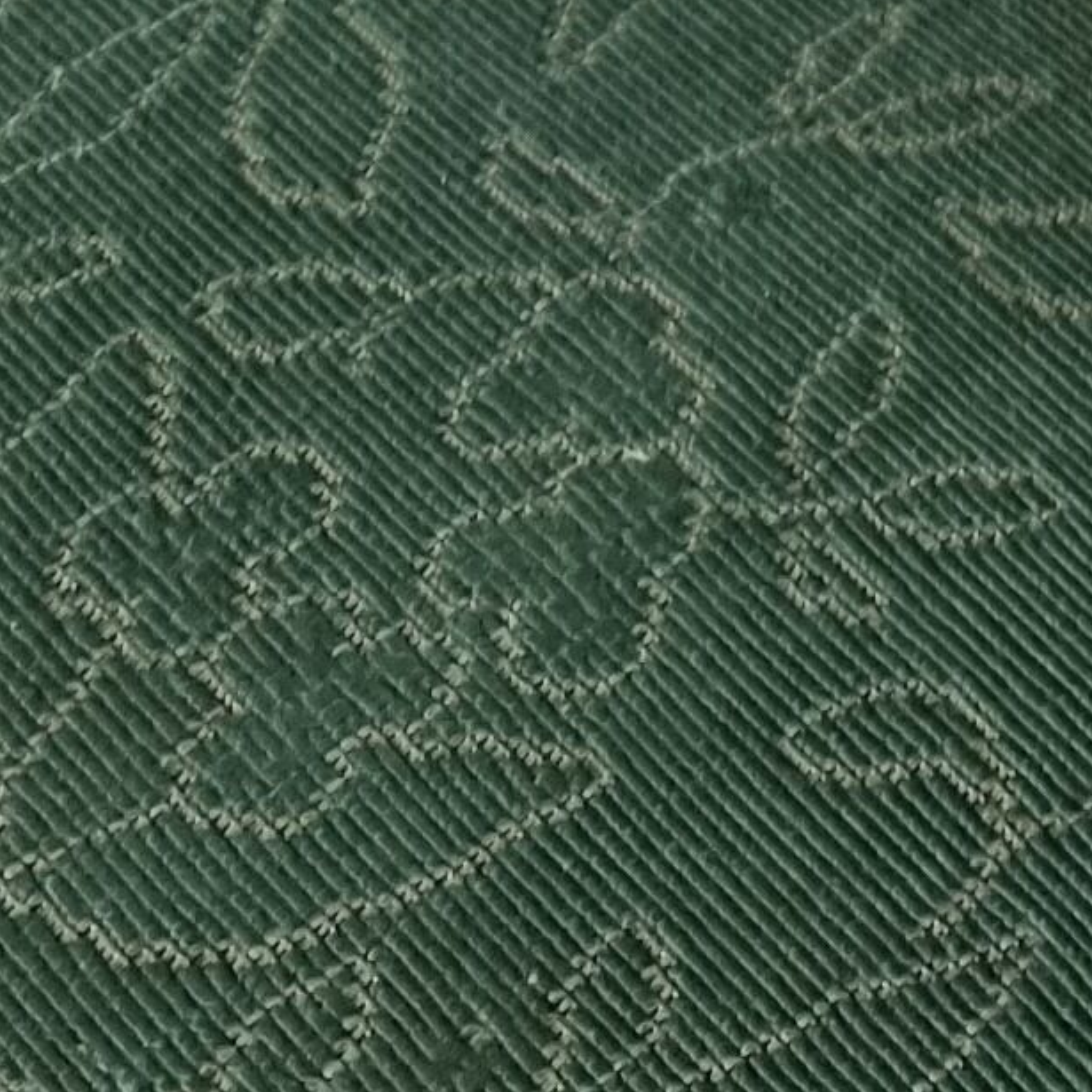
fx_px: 4925
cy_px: -1946
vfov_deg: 10.1
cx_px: 1552
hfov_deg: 12.2
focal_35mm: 138
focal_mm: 6.7
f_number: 1.8
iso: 200
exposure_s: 1/50
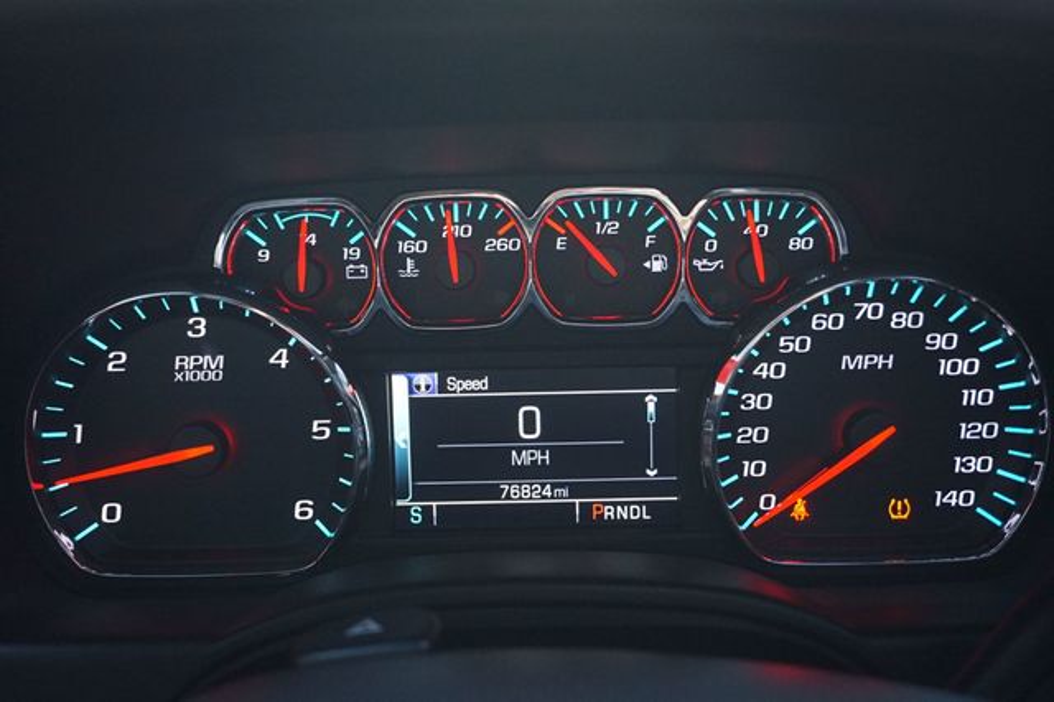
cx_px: 527
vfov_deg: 34.2
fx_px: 1141
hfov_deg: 49.6
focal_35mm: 39
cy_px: 351
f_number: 4.5
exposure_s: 1/60
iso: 1250
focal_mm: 26
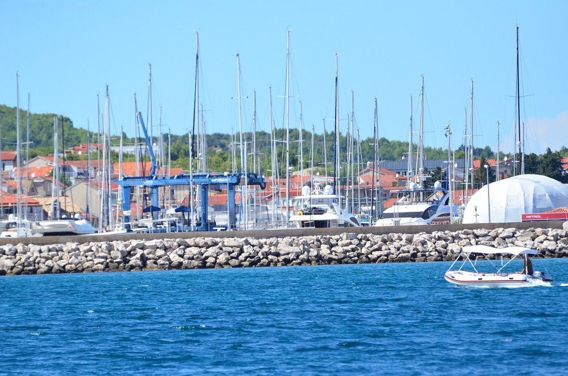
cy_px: 188
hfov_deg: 5.1
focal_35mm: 405
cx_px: 284
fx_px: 6376
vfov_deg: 3.4
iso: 2000
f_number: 6.3
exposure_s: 1/8000
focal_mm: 270
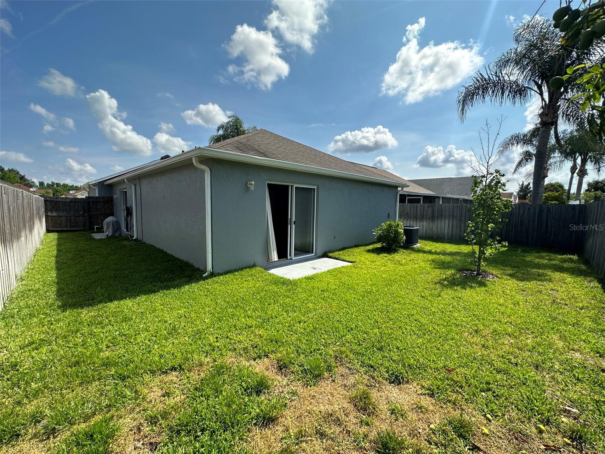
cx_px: 302
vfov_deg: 85.7
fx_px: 245
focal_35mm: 14
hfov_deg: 102.1
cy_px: 227
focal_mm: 2.22
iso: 50
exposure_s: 1/1715
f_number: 2.2
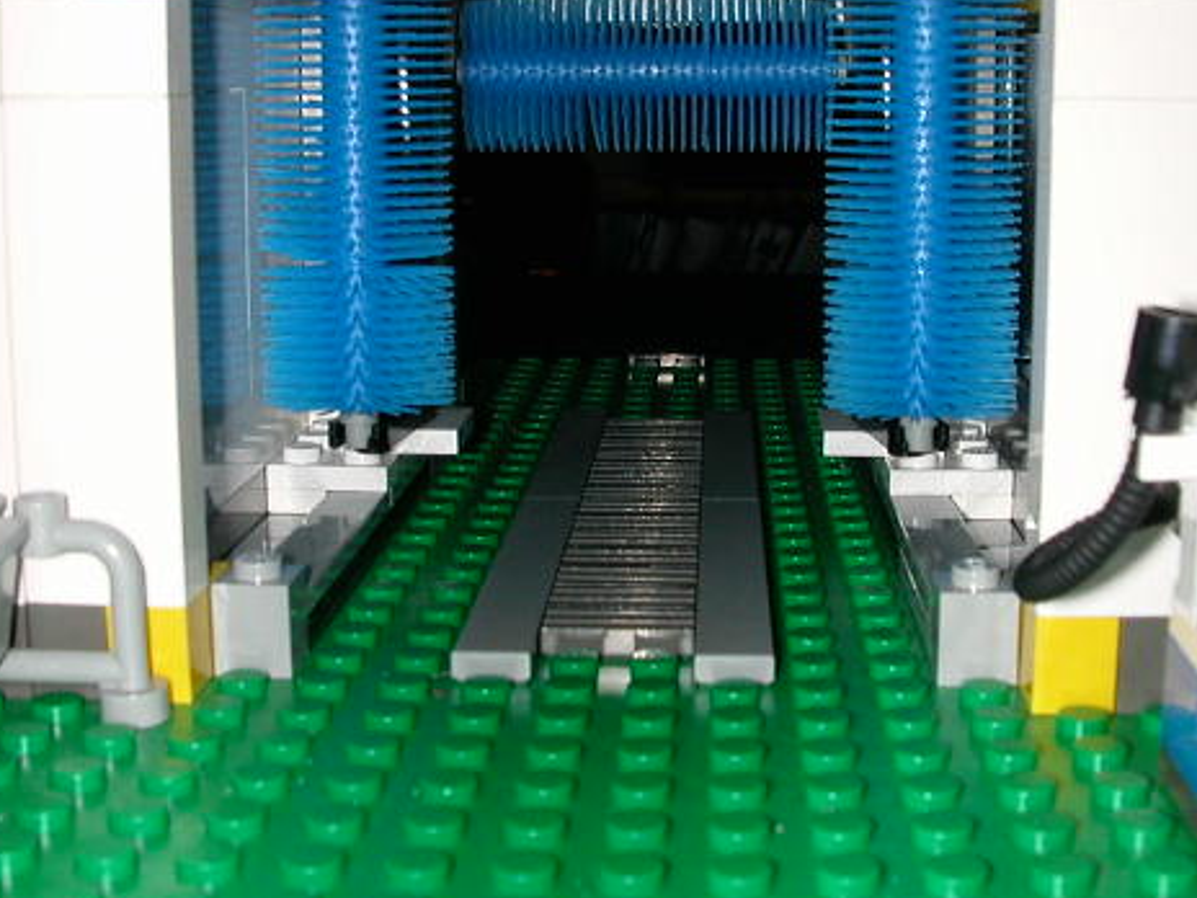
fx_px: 1764
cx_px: 704
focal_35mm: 51
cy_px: 379
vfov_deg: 28.5
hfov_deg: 37.4
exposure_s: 1/59.9
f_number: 4.5
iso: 100
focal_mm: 5.6
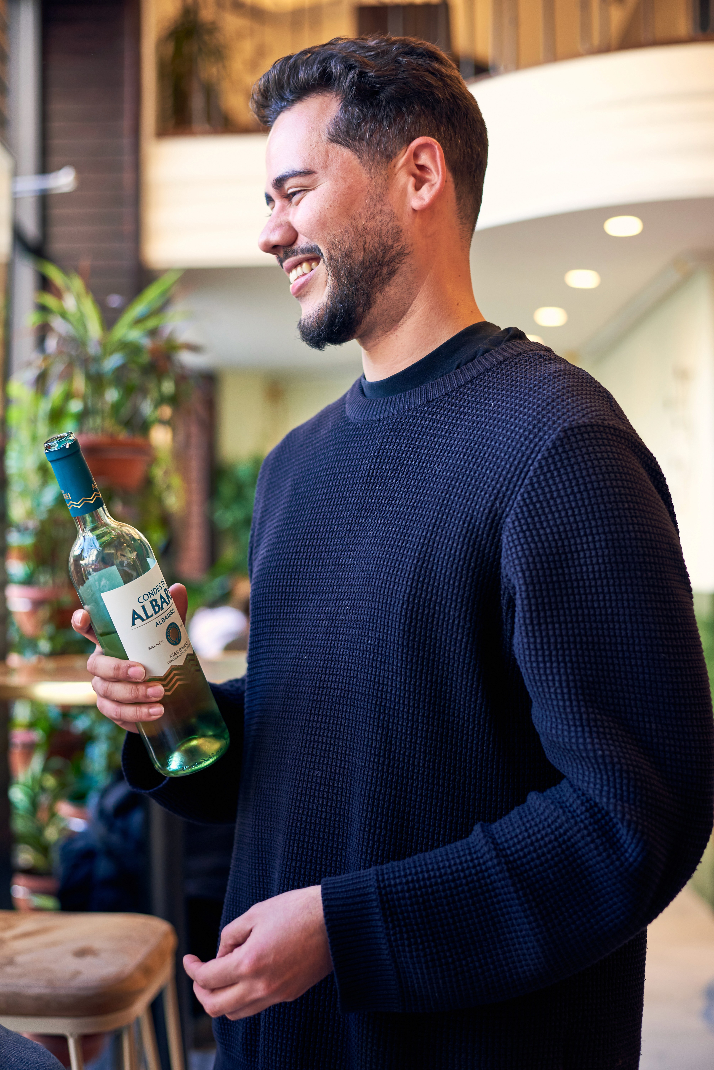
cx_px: 357
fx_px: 1486
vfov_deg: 39.6
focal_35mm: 50
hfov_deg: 27.0
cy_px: 535
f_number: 2.5
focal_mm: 50
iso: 320
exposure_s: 1/250
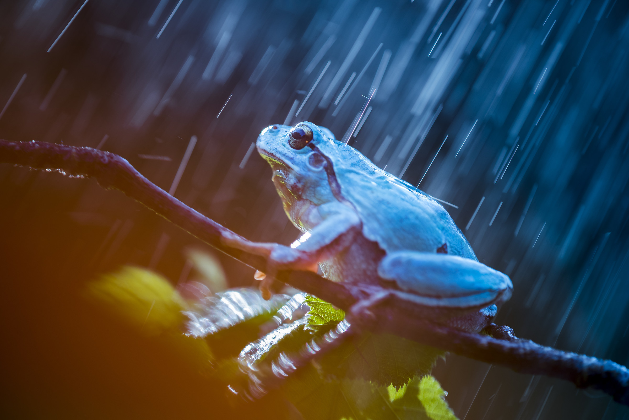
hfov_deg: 11.4
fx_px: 3146
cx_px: 314
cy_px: 210
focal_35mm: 180
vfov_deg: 7.6
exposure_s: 1/200
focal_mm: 180
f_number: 4.5
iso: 320
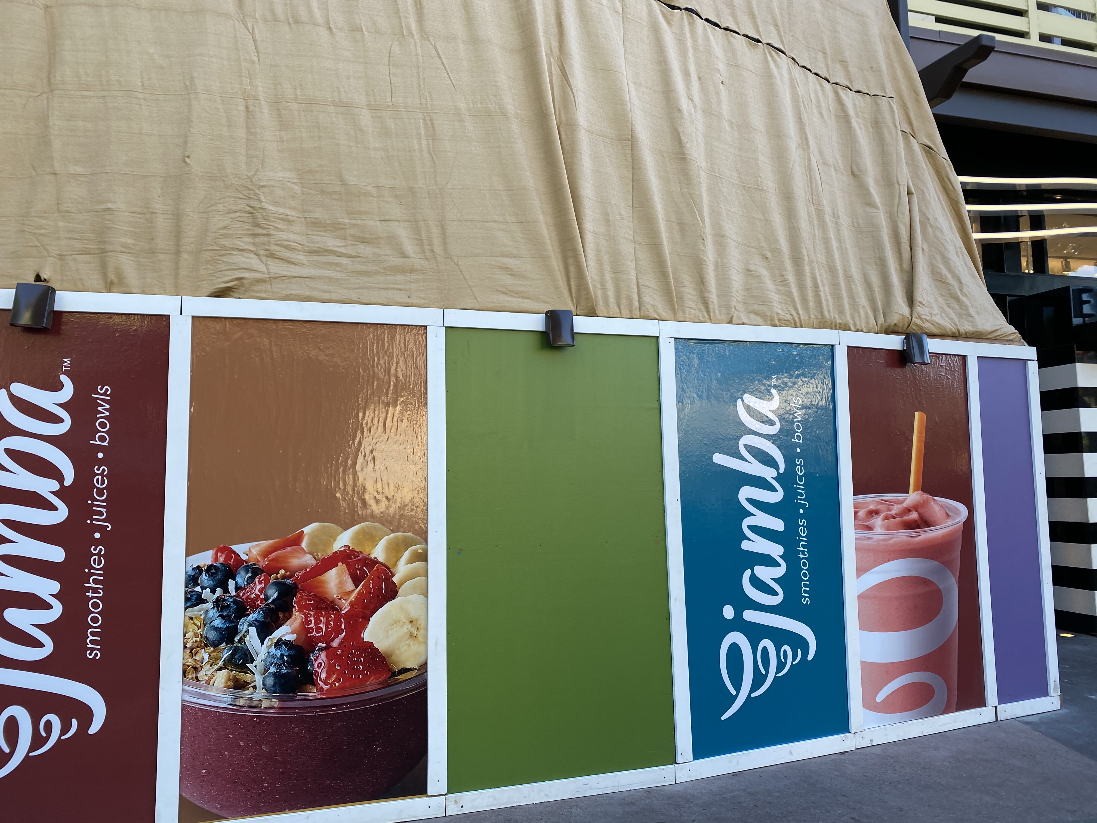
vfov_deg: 53.1
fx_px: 824
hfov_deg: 67.3
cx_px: 548
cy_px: 412
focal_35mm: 26
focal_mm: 4.25
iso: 32
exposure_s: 1/233
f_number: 1.8
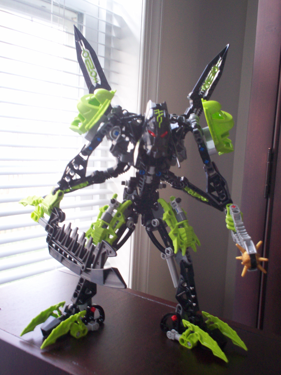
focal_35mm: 39
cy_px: 181
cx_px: 139
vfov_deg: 47.9
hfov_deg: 36.8
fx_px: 422
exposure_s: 1/9.94
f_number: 4.5
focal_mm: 6
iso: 140
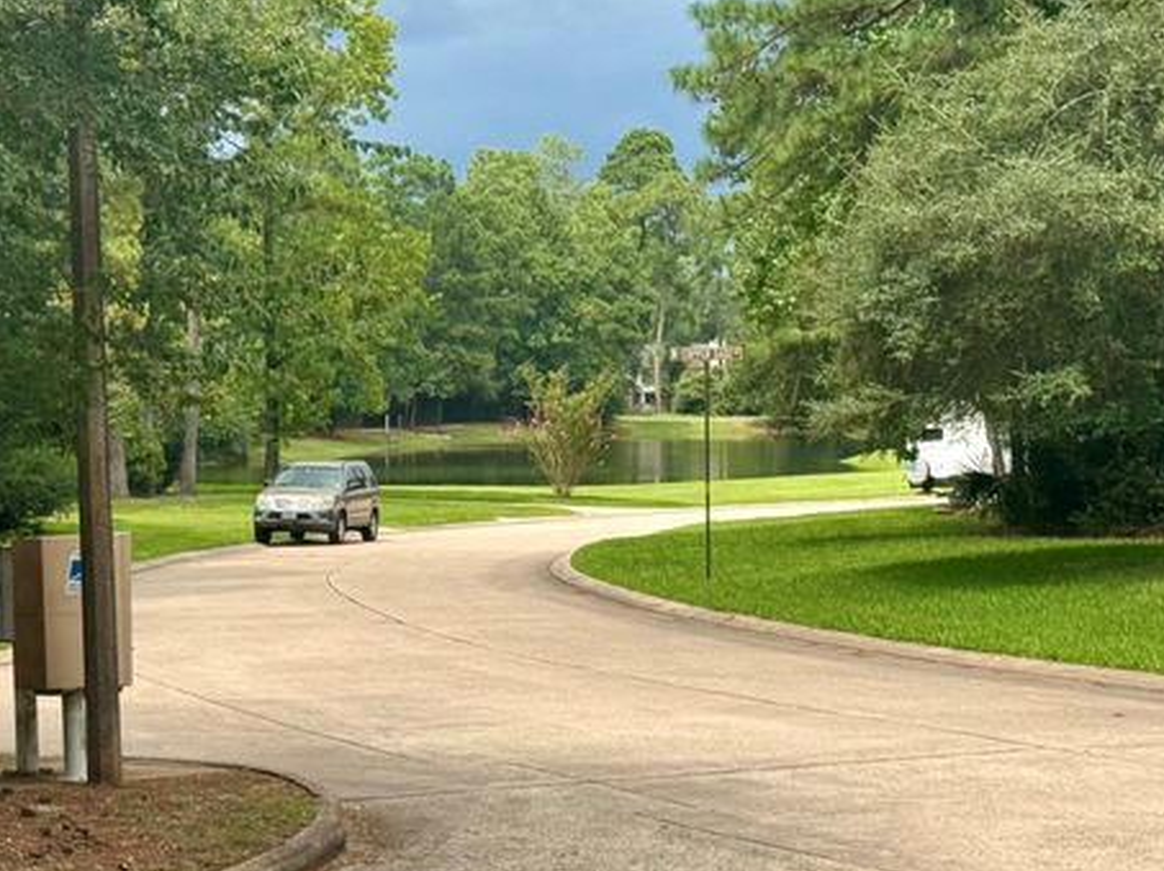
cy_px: 520
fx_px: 2117
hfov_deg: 30.7
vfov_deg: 23.2
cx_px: 552
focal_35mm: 63
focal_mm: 6.76
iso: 64
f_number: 1.78
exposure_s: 1/1681
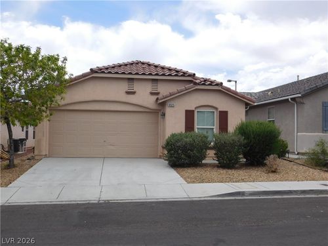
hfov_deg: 51.4
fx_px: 341
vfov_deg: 39.7
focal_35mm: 36
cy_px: 123
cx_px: 164
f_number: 7
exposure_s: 1/400
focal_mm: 6.3
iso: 125
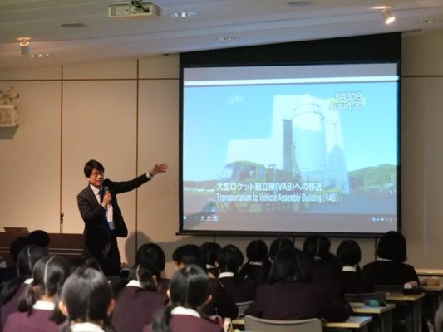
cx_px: 222
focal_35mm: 104
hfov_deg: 18.9
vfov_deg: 14.2
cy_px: 166
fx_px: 1331
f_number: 4
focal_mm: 52
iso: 12800
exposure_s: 1/250
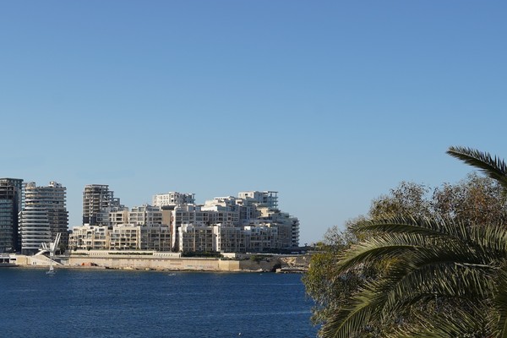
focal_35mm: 66
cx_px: 74
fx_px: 929
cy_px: 265
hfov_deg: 29.5
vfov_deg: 20.4
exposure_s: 1/320
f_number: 8
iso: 100
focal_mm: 33
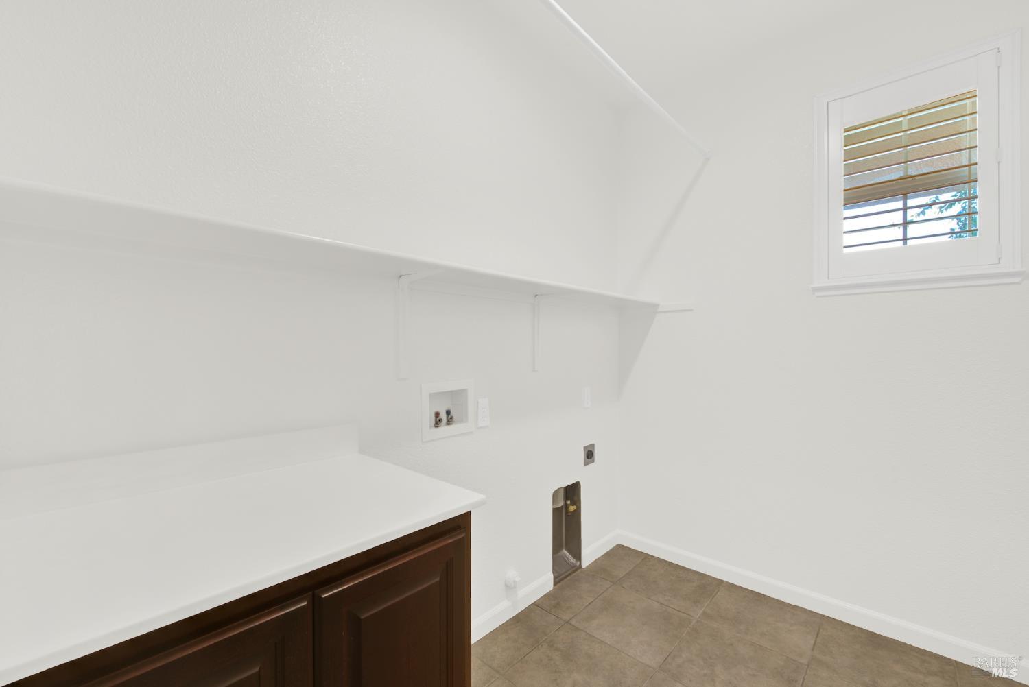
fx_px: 400
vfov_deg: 81.3
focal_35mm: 14
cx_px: 514
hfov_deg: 104.2
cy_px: 344
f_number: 14
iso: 100
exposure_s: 1/3
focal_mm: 14
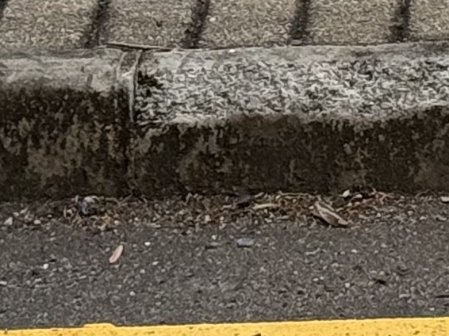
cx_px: 668
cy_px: -846
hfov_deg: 5.7
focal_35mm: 342
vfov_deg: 4.1
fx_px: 4434
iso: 64
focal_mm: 6.76
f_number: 1.78
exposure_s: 1/1642
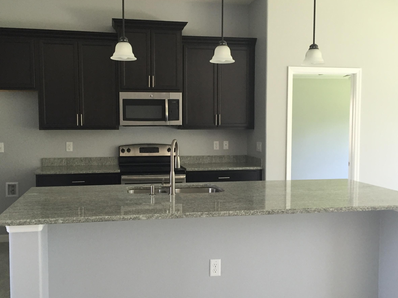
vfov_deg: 38.7
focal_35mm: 37
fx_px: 425
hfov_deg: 50.1
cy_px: 153
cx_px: 191
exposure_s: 1/30
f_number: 2.2
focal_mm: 4.15
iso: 50
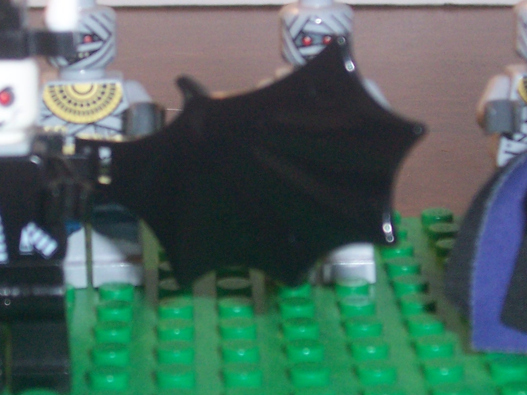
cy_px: 125
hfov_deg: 16.5
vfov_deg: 12.4
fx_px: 1812
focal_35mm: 119
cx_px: 183
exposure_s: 1/60
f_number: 3.4
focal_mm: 8.6
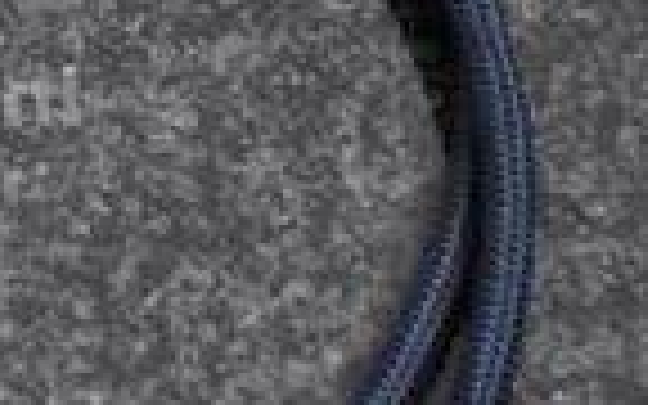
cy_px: 94
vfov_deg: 4.1
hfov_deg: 6.5
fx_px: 5634
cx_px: -464
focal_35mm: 319
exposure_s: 1/60
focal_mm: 50
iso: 2200
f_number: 4.8
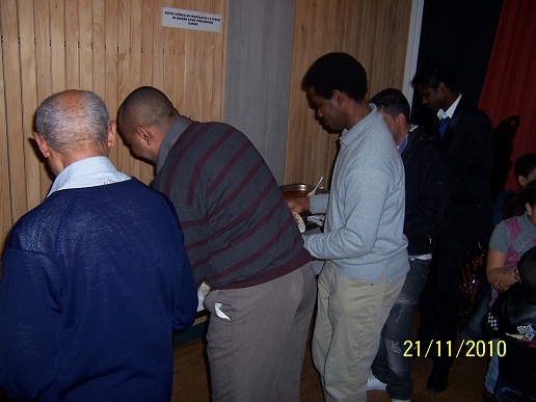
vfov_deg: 42.9
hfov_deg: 55.4
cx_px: 268
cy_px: 201
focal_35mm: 33
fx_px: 511
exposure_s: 1/60
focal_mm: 5.5
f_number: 2.8
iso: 80
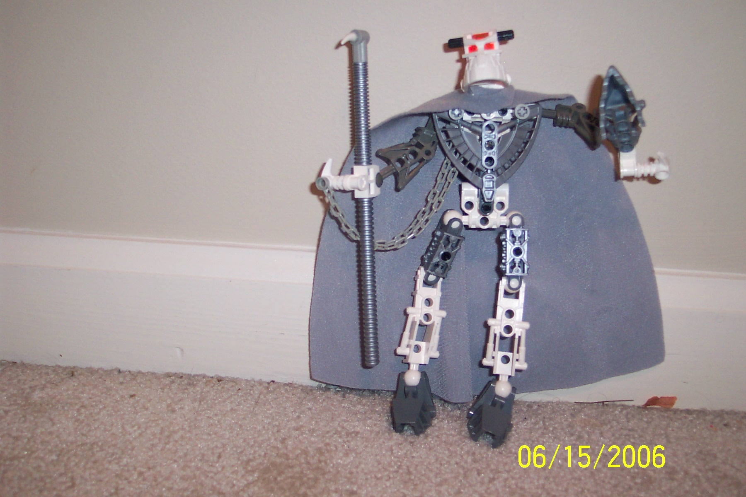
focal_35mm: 38
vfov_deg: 35.1
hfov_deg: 50.7
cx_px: 373
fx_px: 787
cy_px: 248
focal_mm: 8
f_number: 2.8
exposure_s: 1/30
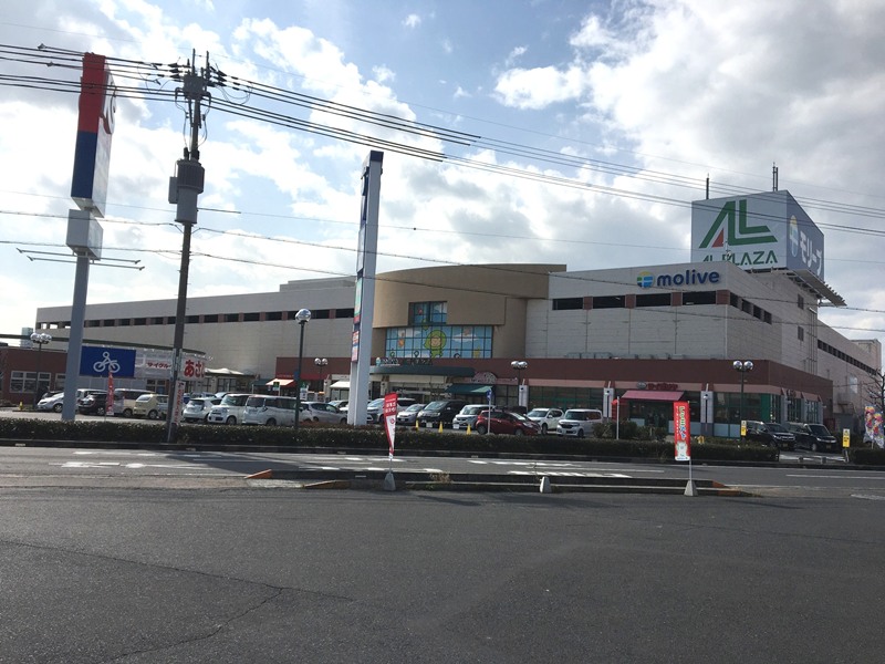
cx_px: 442
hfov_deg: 61.7
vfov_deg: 48.2
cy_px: 332
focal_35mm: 29
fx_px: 741
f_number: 2.2
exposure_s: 1/3497
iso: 25
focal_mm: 4.15
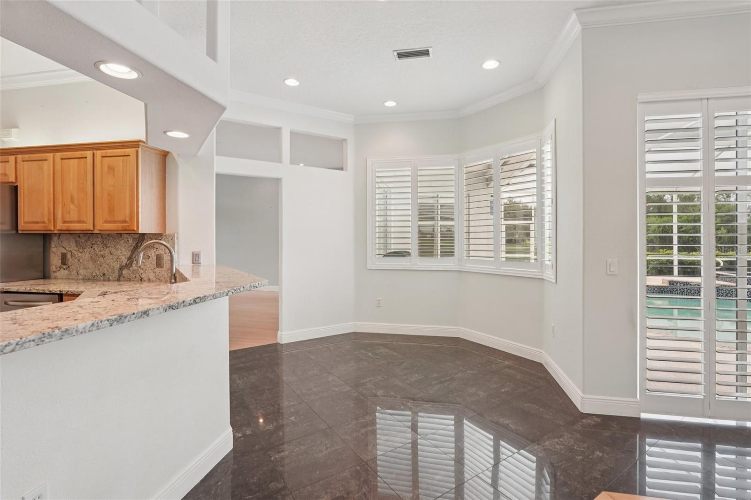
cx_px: 376
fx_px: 334
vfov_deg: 73.7
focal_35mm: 16
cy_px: 250
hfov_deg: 96.7
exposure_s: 1/30
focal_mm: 16
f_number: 8
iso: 400
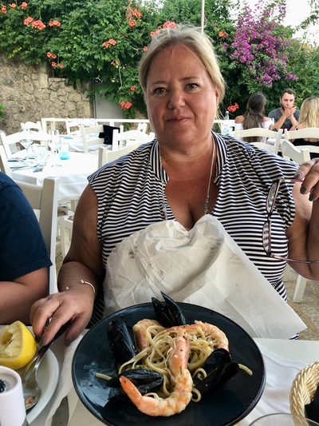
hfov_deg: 49.8
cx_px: 160
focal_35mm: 28
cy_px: 213
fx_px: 344
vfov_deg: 63.4
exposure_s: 1/33
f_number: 1.8
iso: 25
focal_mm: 3.99
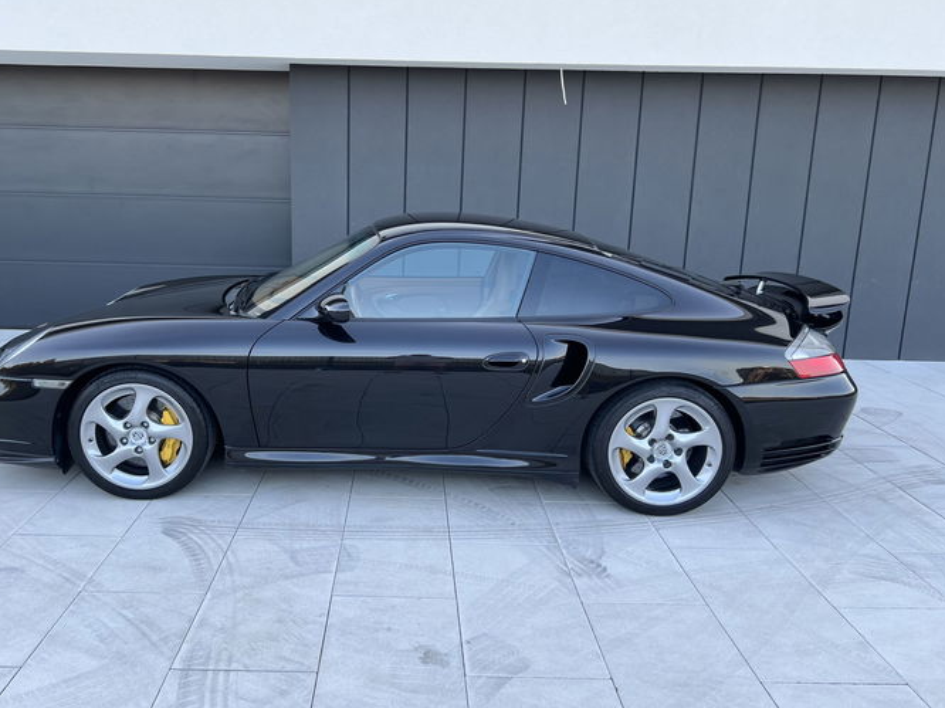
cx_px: 409
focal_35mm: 30
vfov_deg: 46.8
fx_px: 819
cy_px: 345
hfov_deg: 59.8
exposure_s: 1/274
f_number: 1.5
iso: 40
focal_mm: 5.7
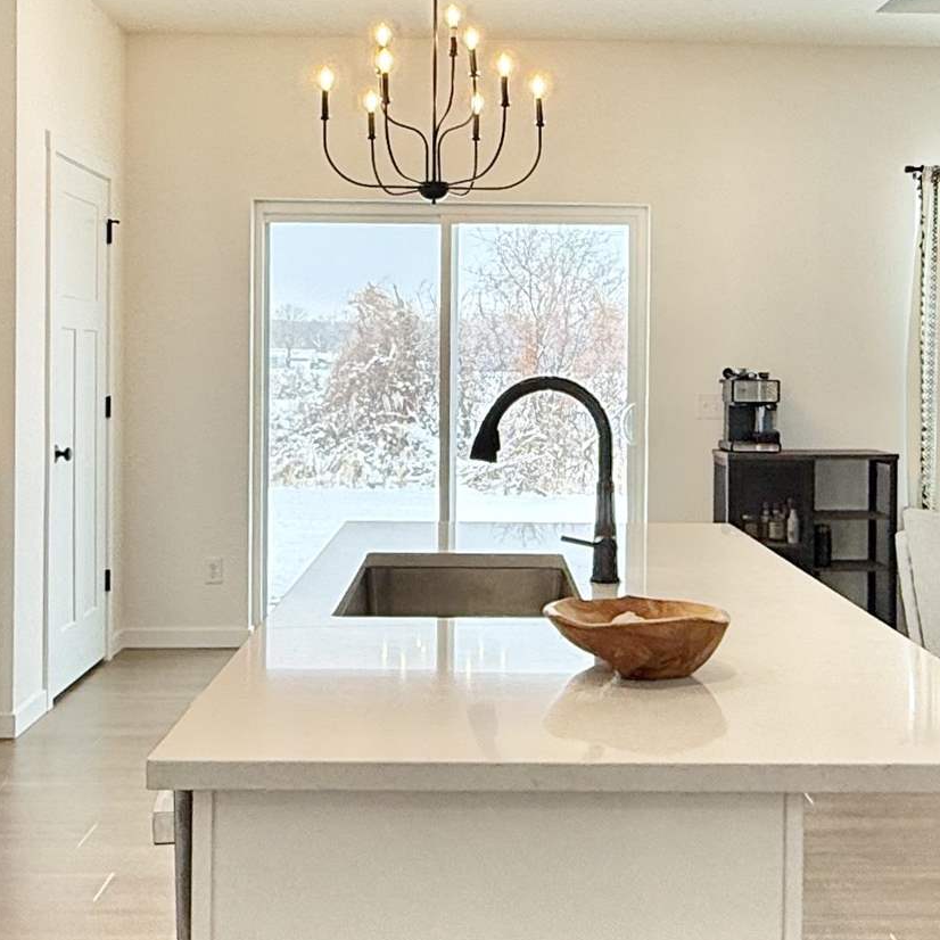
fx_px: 1413
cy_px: 356
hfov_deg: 36.7
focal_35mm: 46
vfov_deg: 36.6
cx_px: 539
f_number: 2.2
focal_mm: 2.22
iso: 64
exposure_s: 1/224
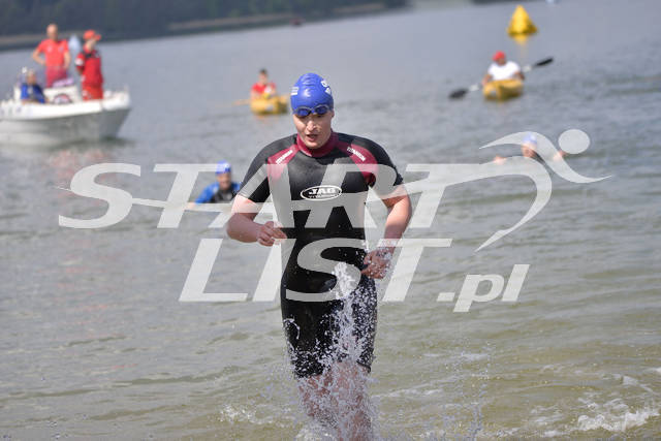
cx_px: 330
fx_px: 2755
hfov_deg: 13.7
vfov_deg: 9.2
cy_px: 220
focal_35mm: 150
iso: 400
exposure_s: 1/4000
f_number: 5.6
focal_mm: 150
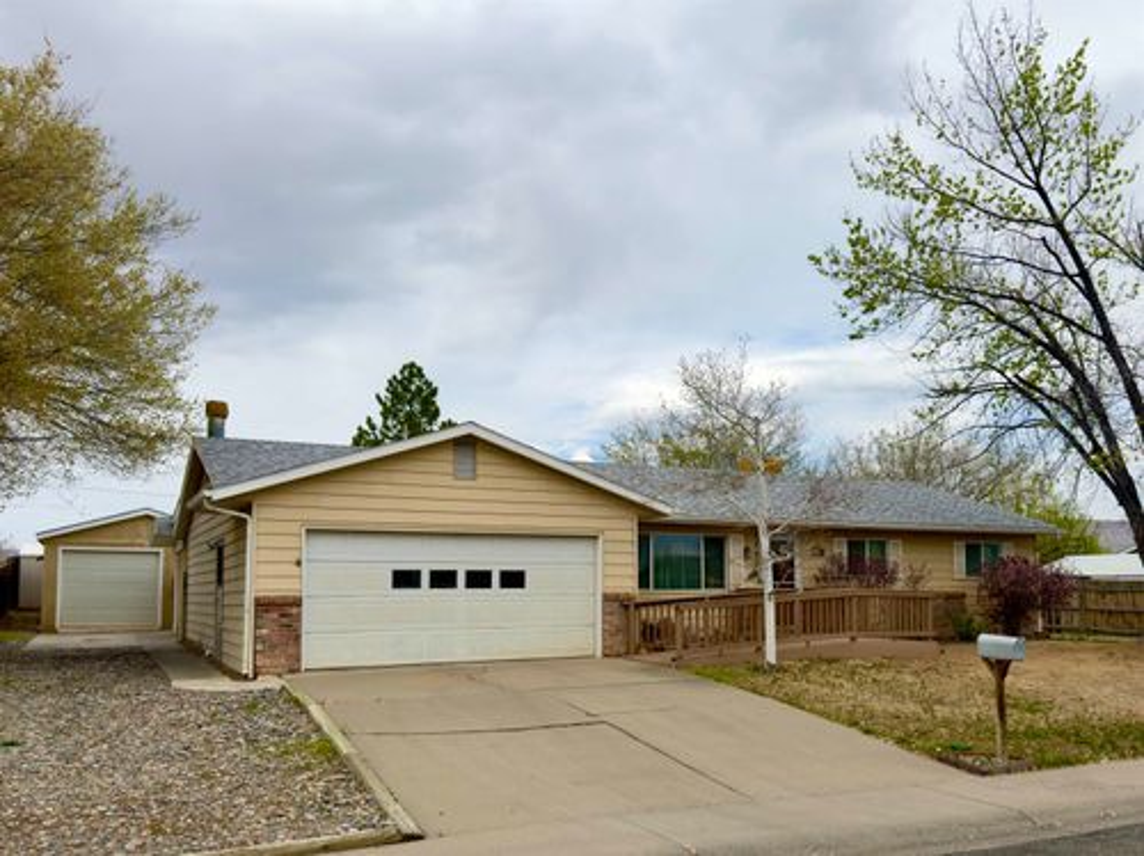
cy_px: 428
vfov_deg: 56.7
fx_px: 792
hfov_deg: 71.6
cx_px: 572
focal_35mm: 24
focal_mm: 6.76
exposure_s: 1/5348
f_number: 1.78
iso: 64
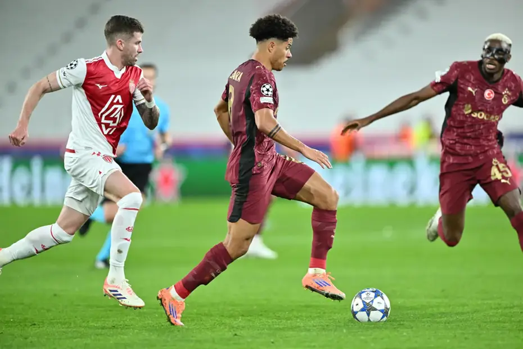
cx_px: 262
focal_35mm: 400
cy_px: 174
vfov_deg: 3.4
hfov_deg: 5.2
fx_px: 5811
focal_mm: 400
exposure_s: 1/1600
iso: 2500
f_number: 2.8
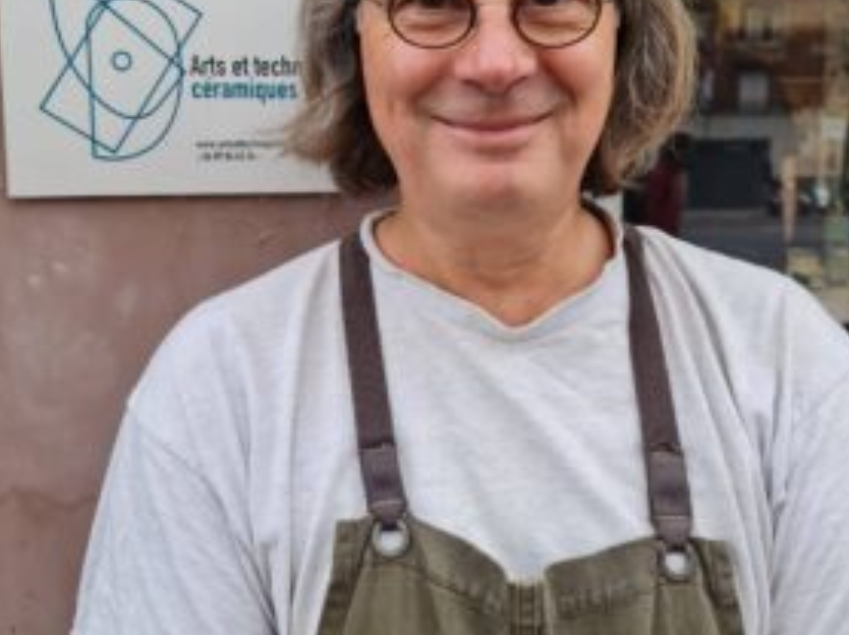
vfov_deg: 39.2
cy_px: 223
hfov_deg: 51.4
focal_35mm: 36
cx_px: 449
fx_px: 882
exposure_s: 1/100
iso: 50
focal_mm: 7
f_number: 1.8
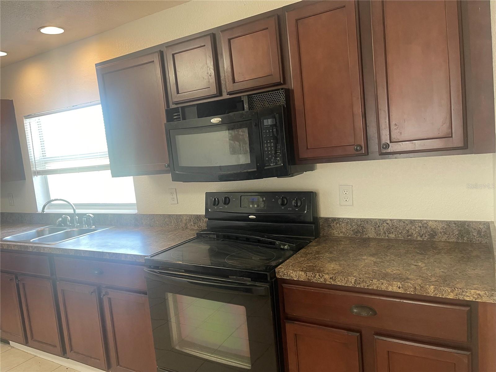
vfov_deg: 54.9
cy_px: 186
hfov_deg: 69.4
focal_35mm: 25
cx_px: 248
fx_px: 358
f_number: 1.6
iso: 125
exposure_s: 1/60
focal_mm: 5.1
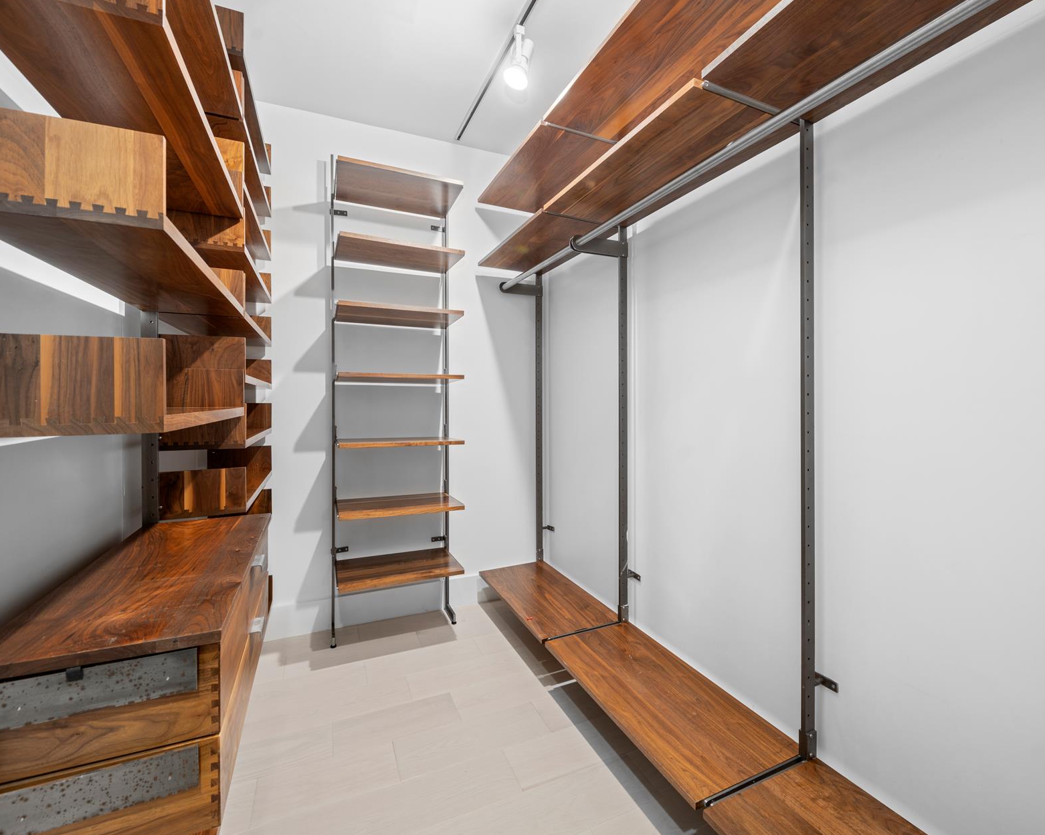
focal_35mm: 15
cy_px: 409
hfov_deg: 96.8
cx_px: 522
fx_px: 464
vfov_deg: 84.0
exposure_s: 3.2
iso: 100
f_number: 8
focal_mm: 13
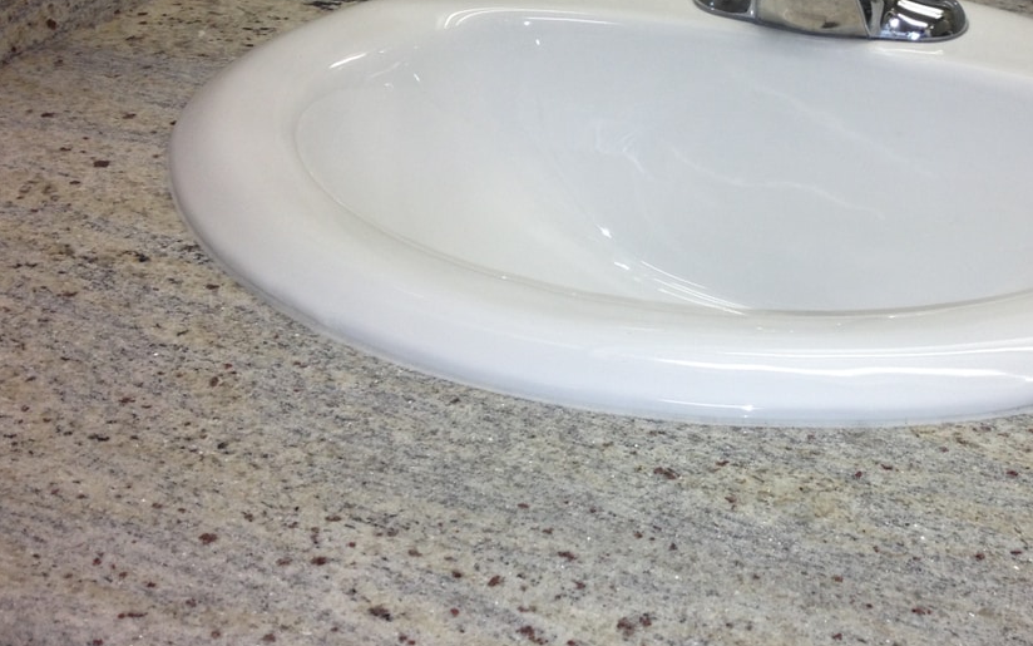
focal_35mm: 60
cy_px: 197
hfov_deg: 33.5
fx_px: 1689
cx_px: 748
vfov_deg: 21.5
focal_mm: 4.28
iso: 50
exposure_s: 1/31
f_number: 2.4
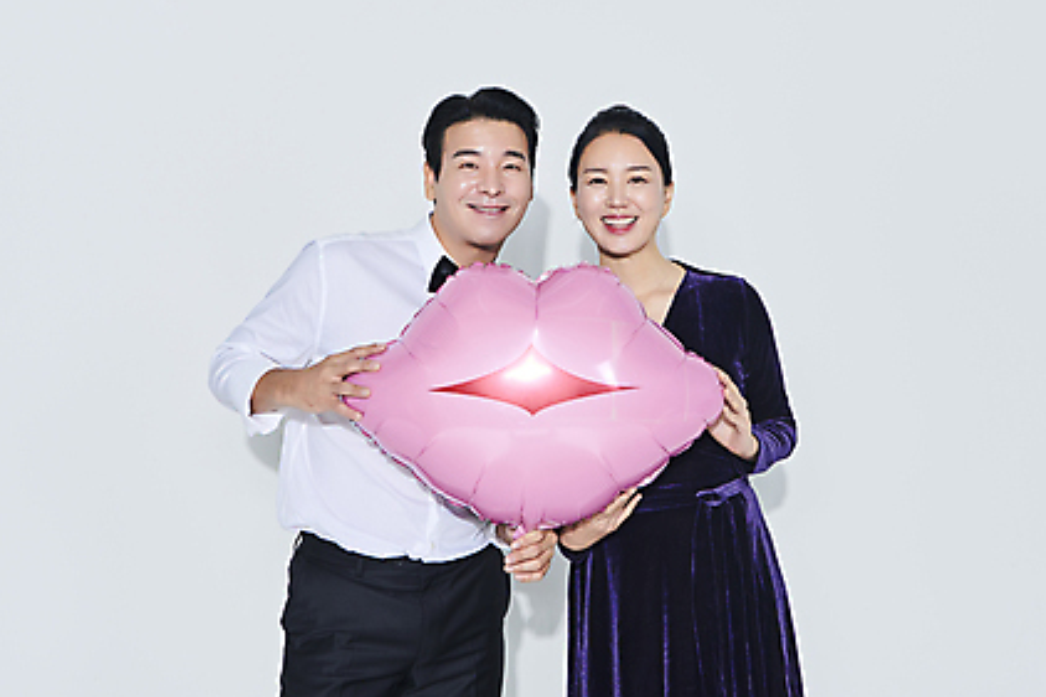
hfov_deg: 36.9
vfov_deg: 24.9
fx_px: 1568
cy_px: 213
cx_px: 565
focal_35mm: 54
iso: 100
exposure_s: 1/125
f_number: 14
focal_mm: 38
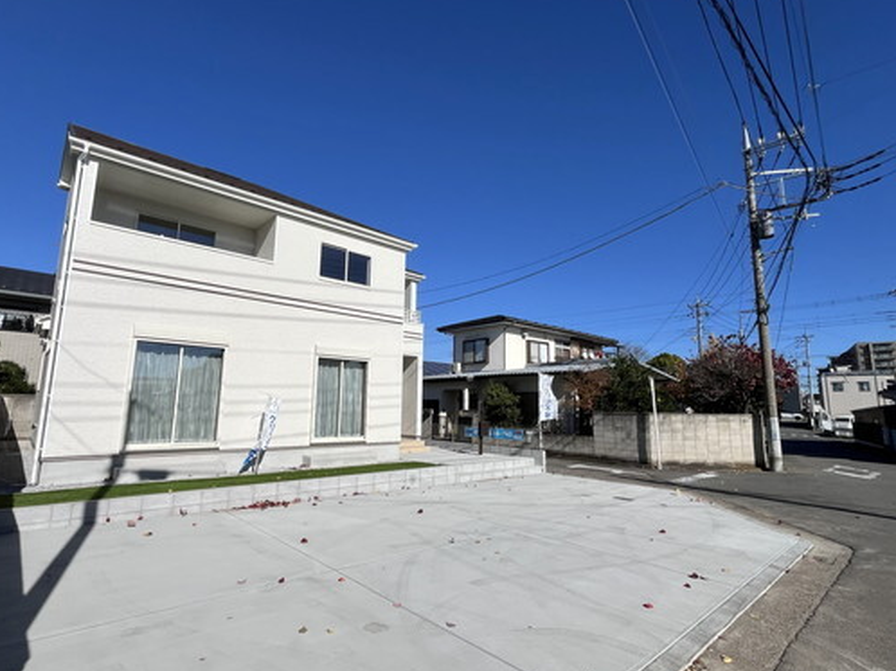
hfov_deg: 87.8
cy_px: 333
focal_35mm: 18
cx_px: 437
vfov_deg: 71.5
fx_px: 466
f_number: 2.4
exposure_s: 1/2660
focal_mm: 1.54
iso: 32
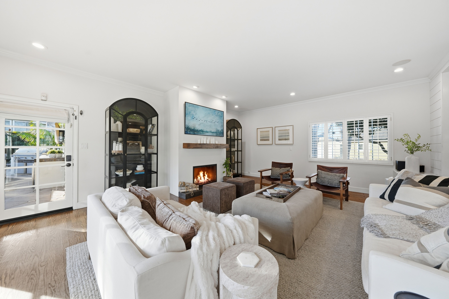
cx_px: 224
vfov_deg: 90.0
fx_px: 150
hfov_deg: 112.6
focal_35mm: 12
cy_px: 150
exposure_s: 1/320
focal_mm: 12
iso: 400
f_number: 8
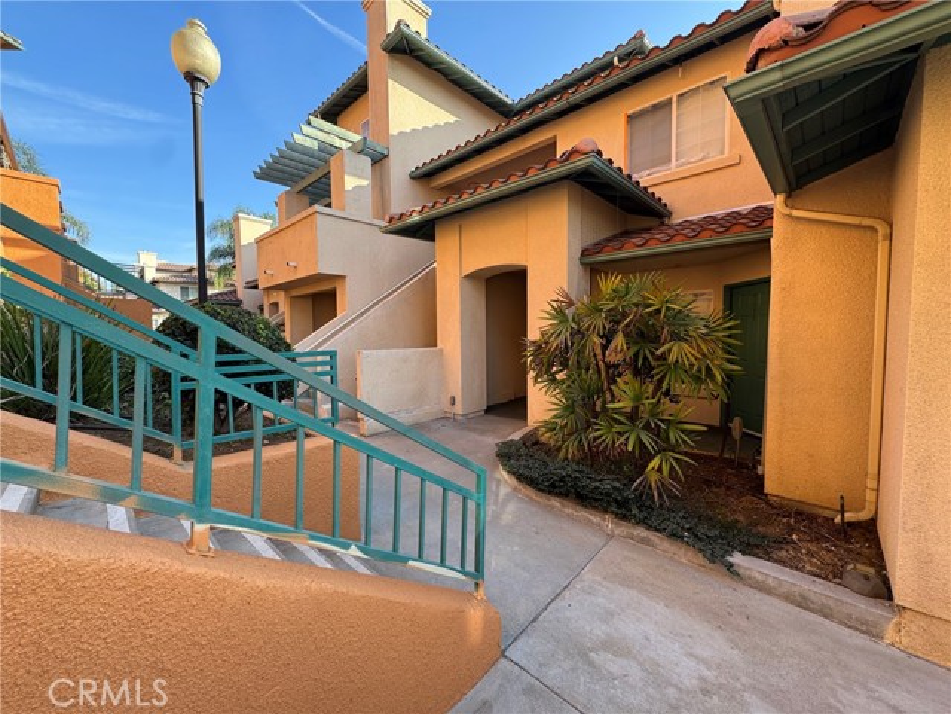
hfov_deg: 102.1
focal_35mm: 14
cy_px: 357
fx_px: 385
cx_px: 476
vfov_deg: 85.7
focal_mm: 2.22
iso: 40
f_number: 2.2
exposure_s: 1/185
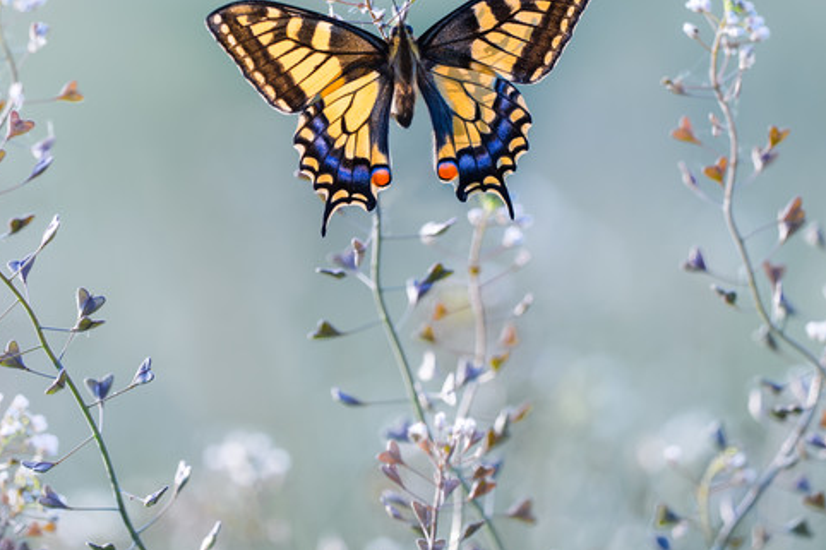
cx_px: 288
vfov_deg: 4.9
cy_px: 221
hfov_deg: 7.4
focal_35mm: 280
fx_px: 6422
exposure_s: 1/60
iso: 50
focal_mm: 180
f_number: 5
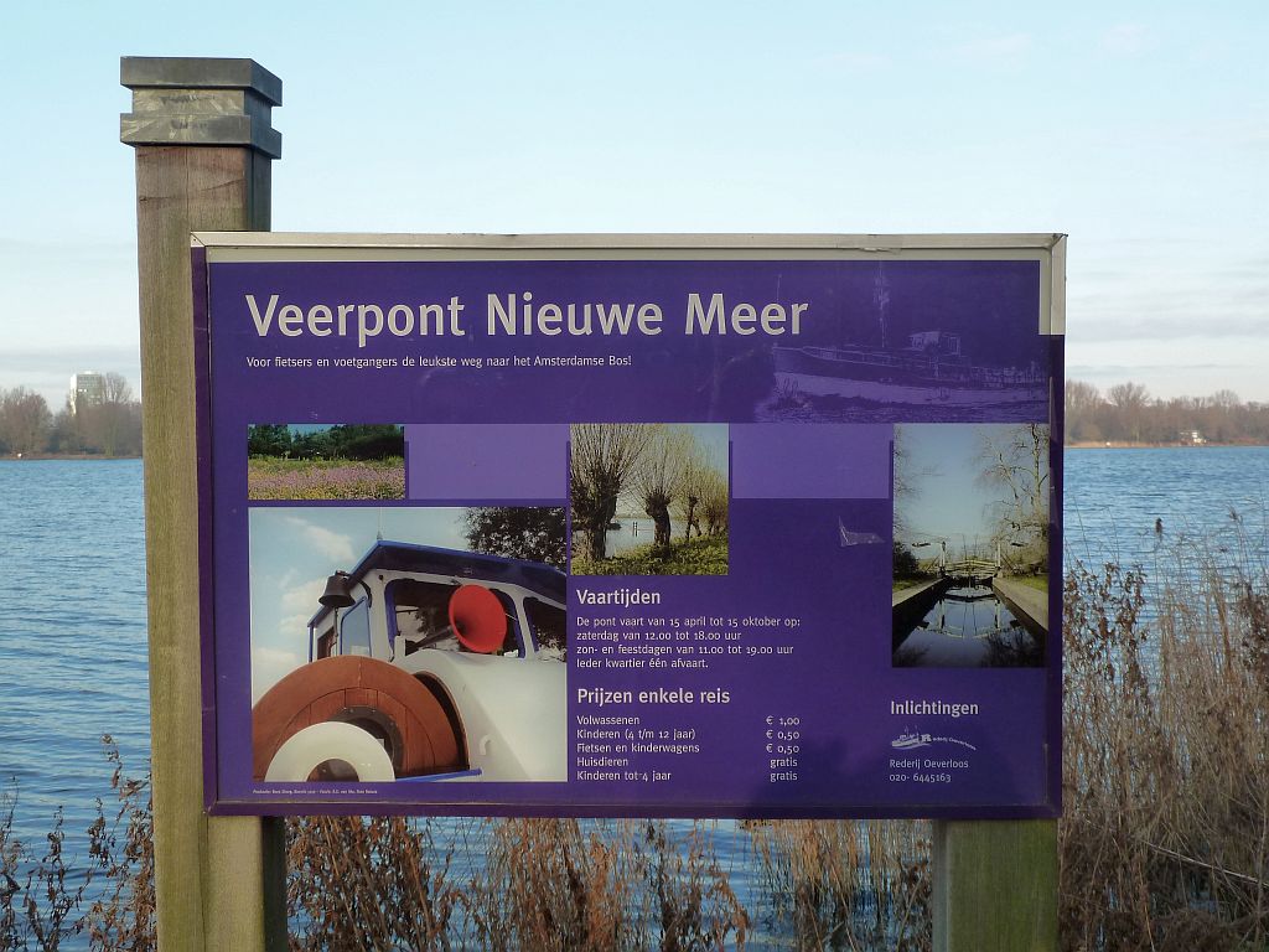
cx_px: 634
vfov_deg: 32.9
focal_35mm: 44
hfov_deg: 42.9
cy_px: 476
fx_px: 1613
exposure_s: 1/125
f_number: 4
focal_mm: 7.3
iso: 125
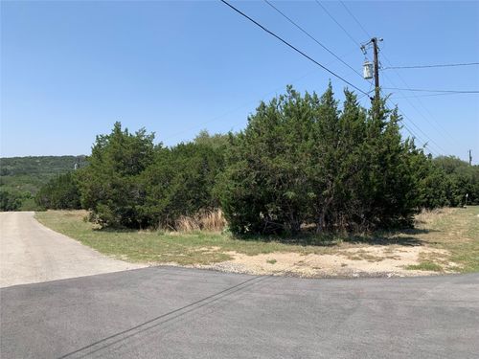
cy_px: 180
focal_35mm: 26
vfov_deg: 53.1
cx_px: 240
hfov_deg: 67.3
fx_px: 360
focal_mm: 4.25
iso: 25
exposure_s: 1/2160
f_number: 1.8
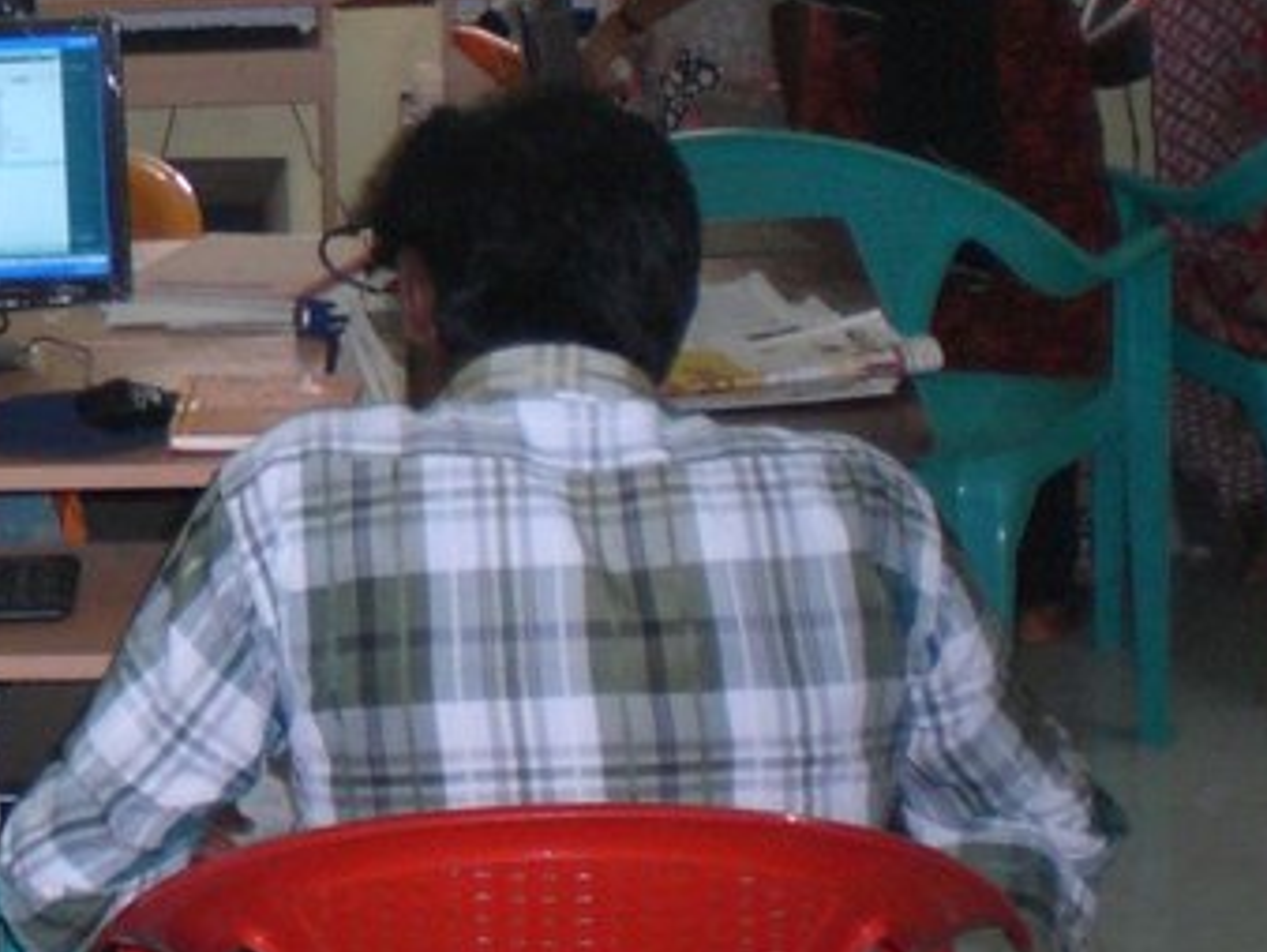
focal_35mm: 115
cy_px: -52
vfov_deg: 12.7
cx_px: -439
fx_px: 4212
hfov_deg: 16.1
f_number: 3.1
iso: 200
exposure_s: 1/60
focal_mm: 6.3
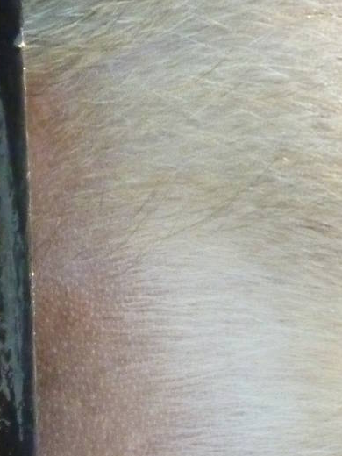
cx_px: -34
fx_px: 7377
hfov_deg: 2.7
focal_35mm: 560
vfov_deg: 3.5
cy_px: 280
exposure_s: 1/200
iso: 800
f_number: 4.5
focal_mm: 29.9
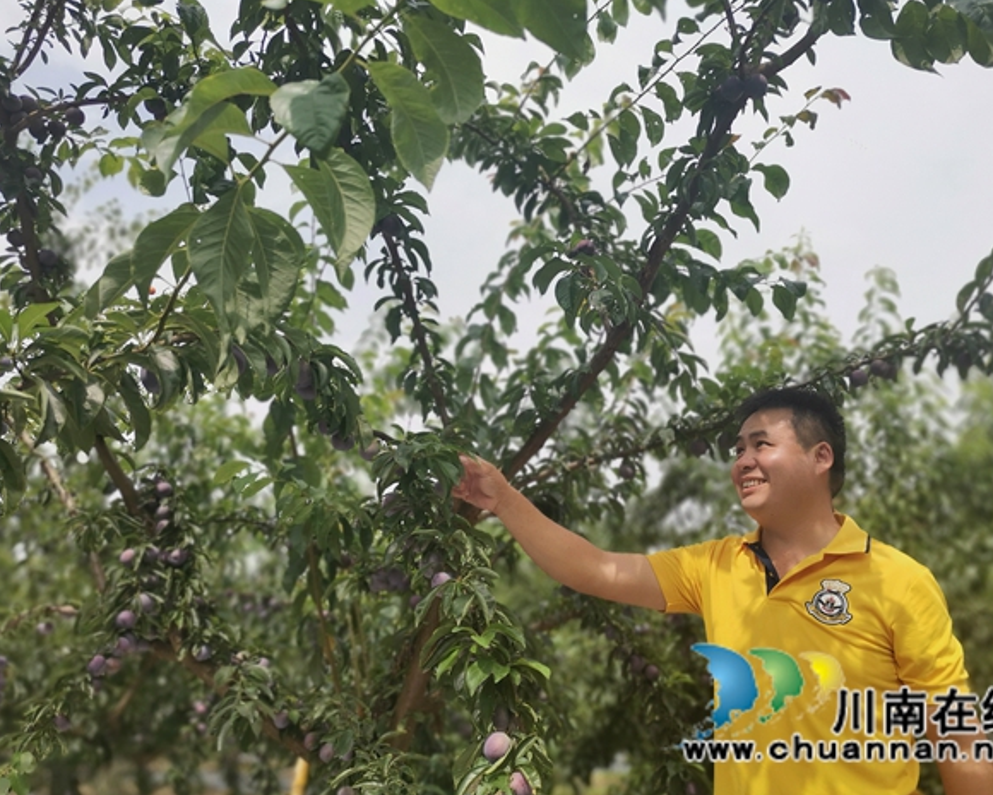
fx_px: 823
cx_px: 529
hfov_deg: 62.2
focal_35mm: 28
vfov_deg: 51.5
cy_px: 398
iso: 50
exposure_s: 1/1351
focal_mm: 4.75
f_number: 2.4
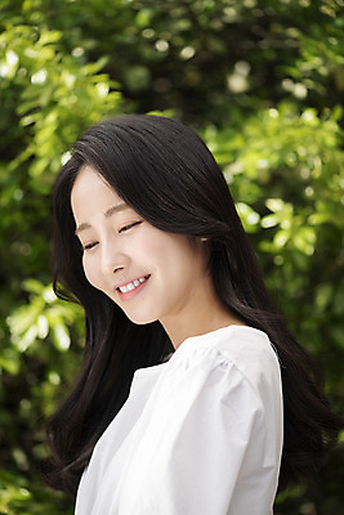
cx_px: 172
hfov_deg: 13.1
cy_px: 258
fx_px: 1504
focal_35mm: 105
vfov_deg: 19.4
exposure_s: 1/400
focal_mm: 105
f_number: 4
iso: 100
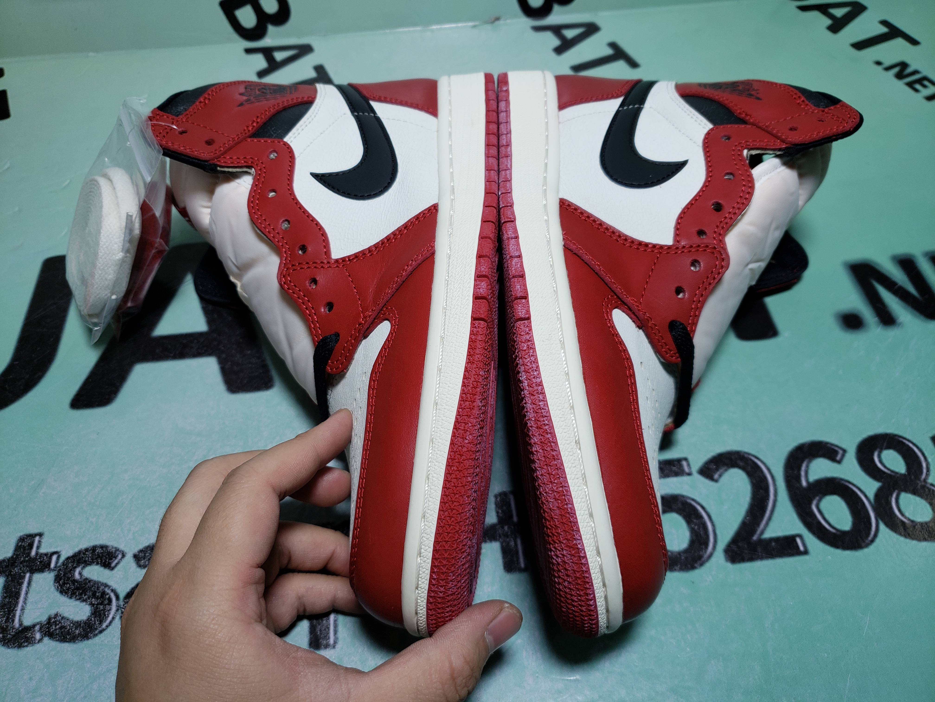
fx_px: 702
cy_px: 351
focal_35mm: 26
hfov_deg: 67.3
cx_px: 468
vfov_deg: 53.1
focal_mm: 4.3
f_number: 1.5
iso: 50
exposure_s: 1/488
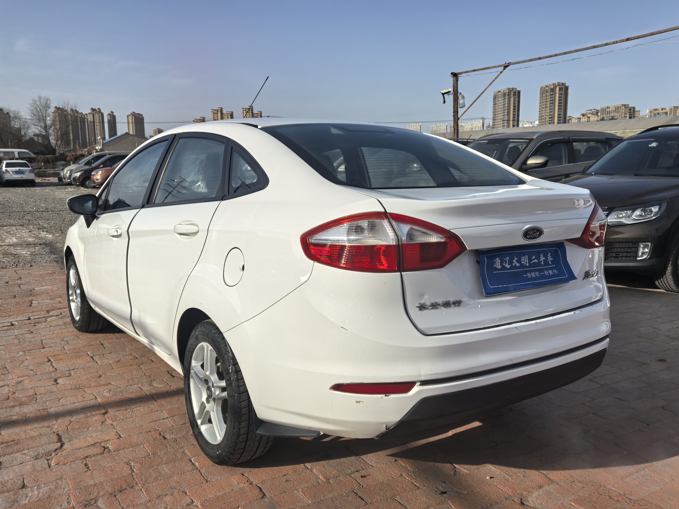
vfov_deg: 45.4
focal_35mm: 31
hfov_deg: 58.4
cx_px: 340
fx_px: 608
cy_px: 254
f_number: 1.8
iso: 50
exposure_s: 1/5714
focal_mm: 5.35
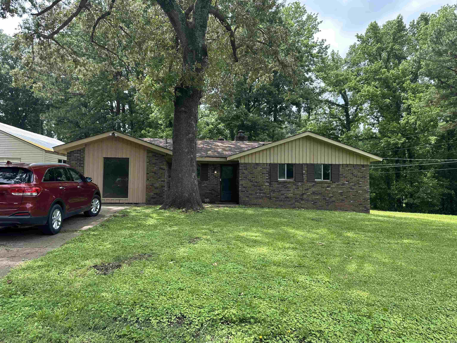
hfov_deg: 71.6
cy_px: 172
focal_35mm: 24
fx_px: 317
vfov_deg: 56.8
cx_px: 228
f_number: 1.78
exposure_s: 1/918
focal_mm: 6.86
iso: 80
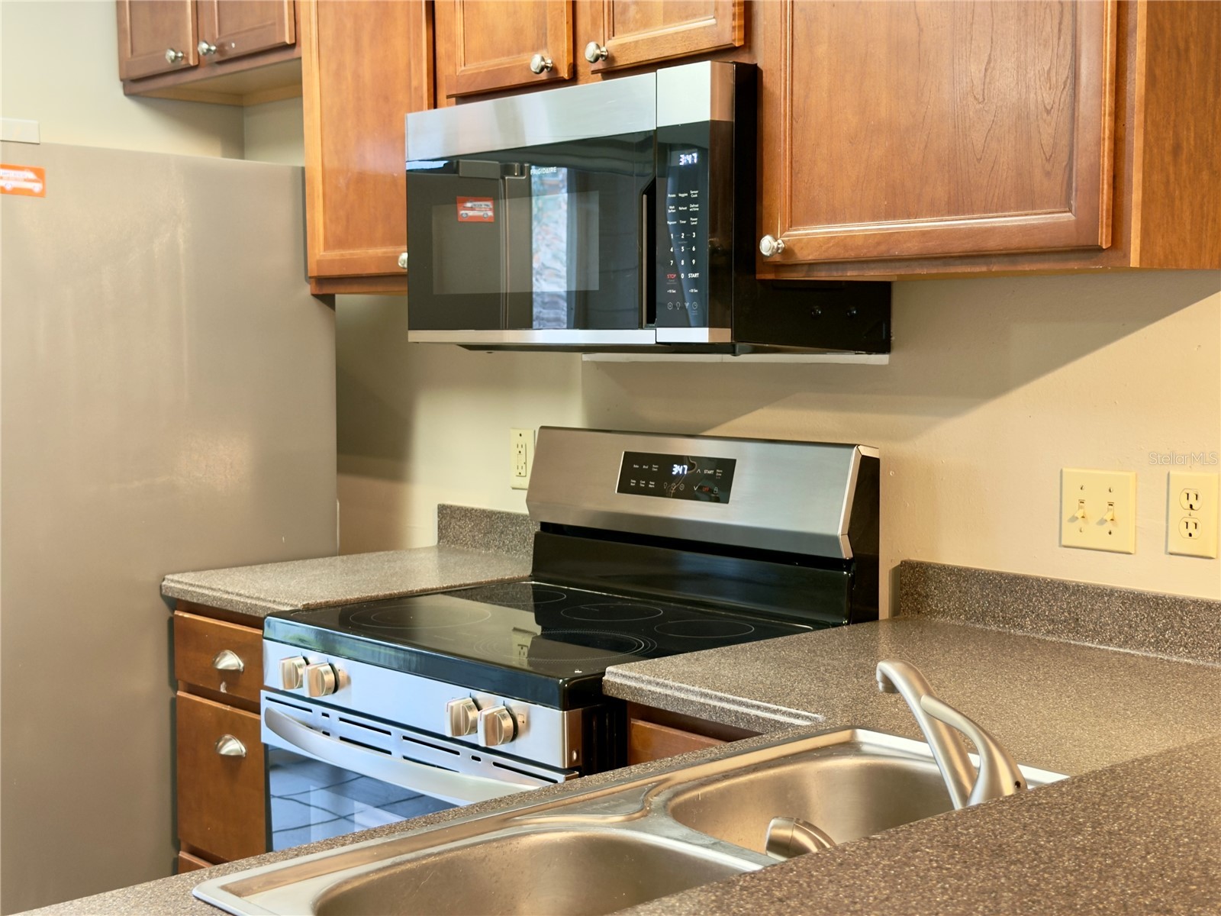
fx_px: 1693
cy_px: 458
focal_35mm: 48
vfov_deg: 30.3
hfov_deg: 39.7
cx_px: 610
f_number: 1.78
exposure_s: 1/40
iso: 320
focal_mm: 6.76
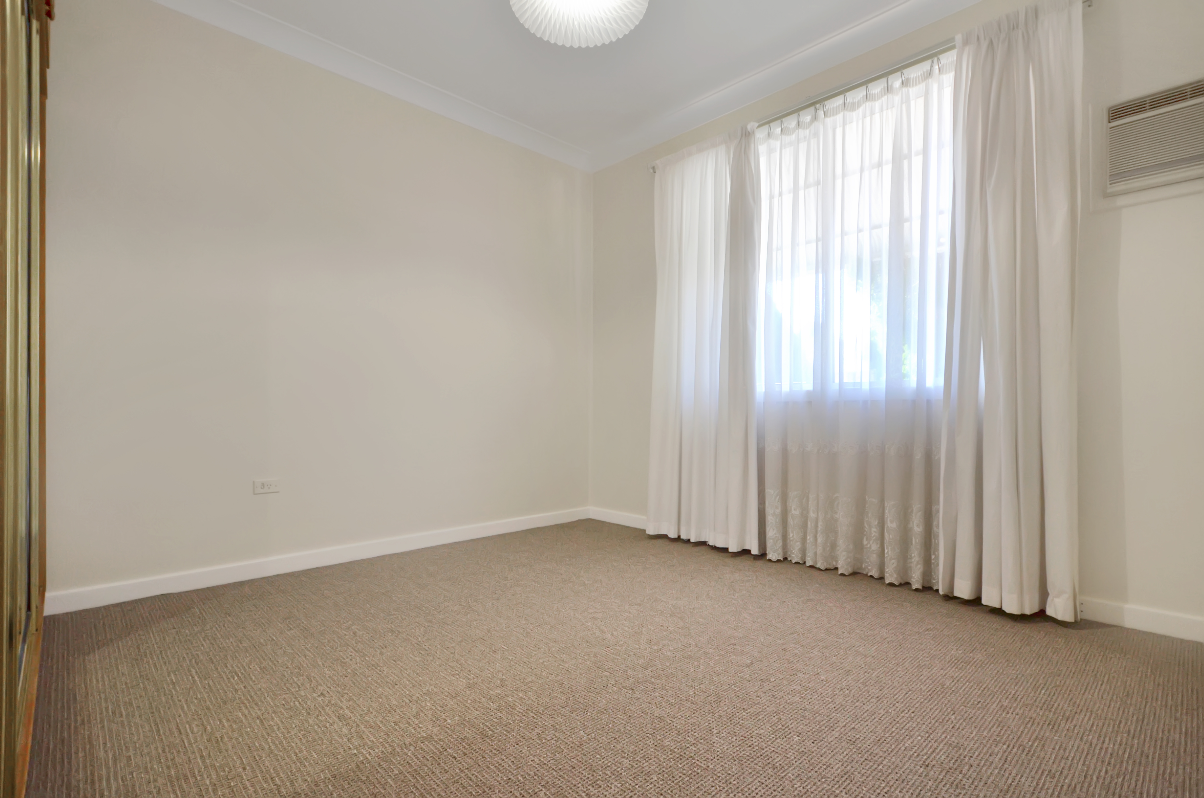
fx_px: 551
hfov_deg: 95.1
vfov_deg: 71.8
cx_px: 602
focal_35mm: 16
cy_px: 399
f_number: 4.2
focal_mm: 11
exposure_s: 1/60
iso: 400
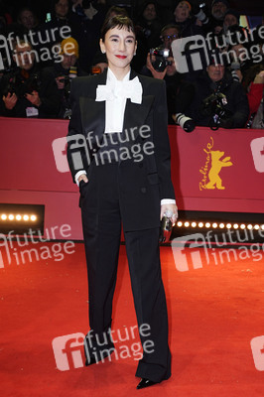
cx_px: 132
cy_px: 198
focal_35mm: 57
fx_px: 628
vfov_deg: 35.1
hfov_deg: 23.7
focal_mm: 57
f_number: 5.6
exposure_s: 1/160
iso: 800
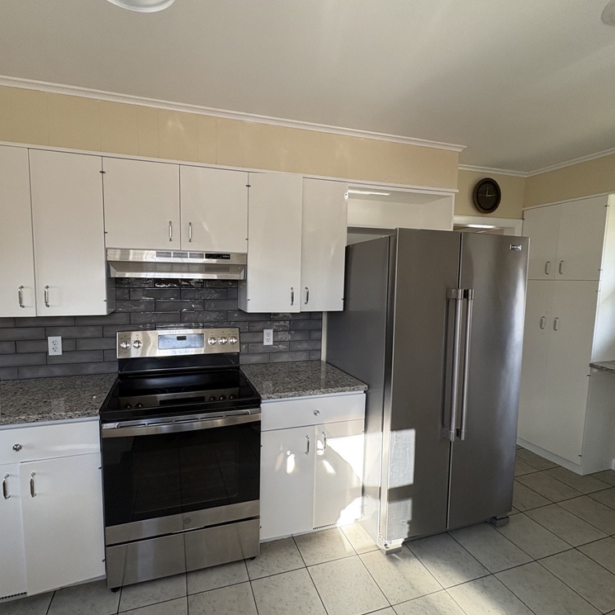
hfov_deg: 83.6
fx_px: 342
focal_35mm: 17
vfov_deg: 84.0
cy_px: 310
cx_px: 272
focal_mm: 2.22
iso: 250
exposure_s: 1/85
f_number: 2.2
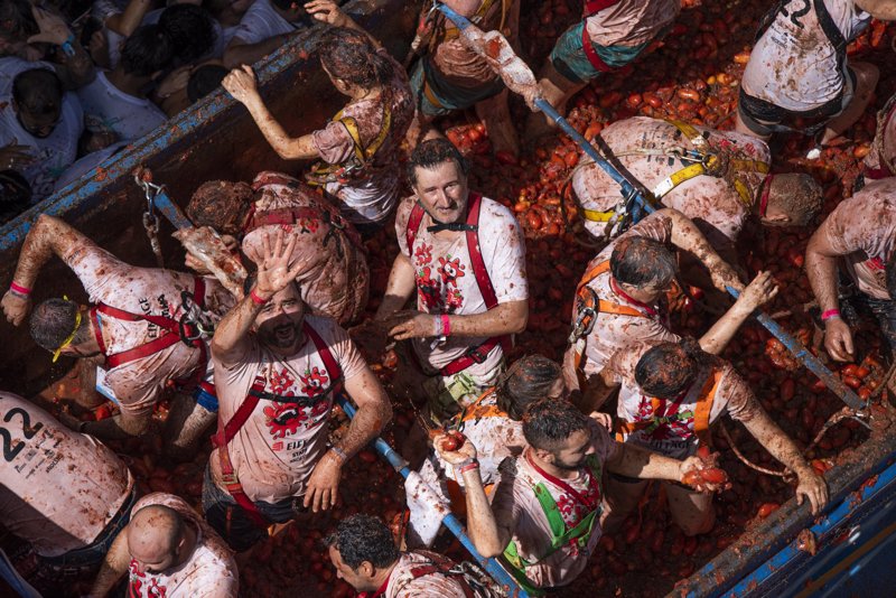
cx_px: 448
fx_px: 4108
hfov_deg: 12.4
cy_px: 299
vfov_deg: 8.3
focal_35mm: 165
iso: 400
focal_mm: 165
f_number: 4
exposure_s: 1/3200
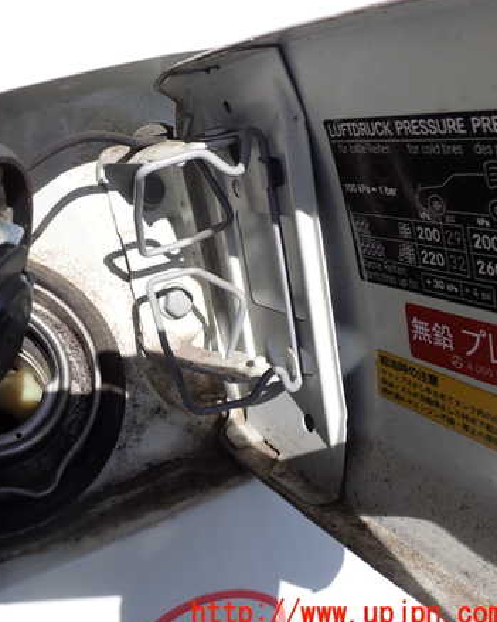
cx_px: 86
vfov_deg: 45.8
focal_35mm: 40
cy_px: 313
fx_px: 736
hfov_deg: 35.9
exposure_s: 1/125
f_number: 9
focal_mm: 5.4
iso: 100
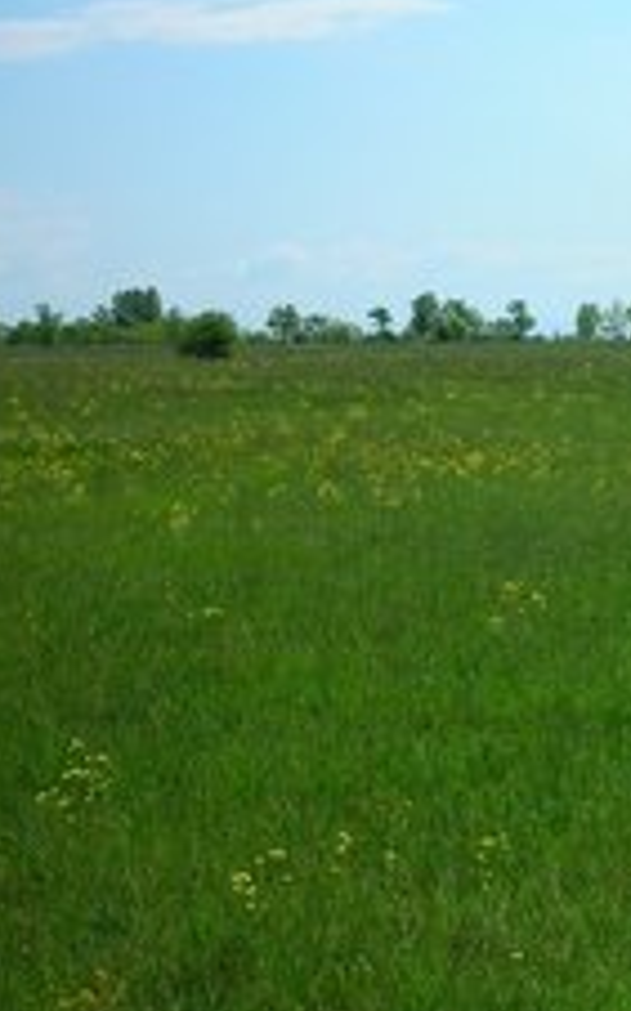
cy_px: 465
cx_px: 555
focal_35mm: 77
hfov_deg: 16.7
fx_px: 2121
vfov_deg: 26.8
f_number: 6.6
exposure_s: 1/164
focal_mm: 6.8
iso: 50
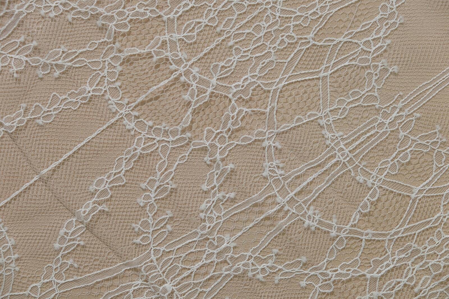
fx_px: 860
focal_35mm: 69
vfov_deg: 19.7
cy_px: 150
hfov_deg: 29.2
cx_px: 224
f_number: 4
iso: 200
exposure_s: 1/75
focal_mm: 46.3
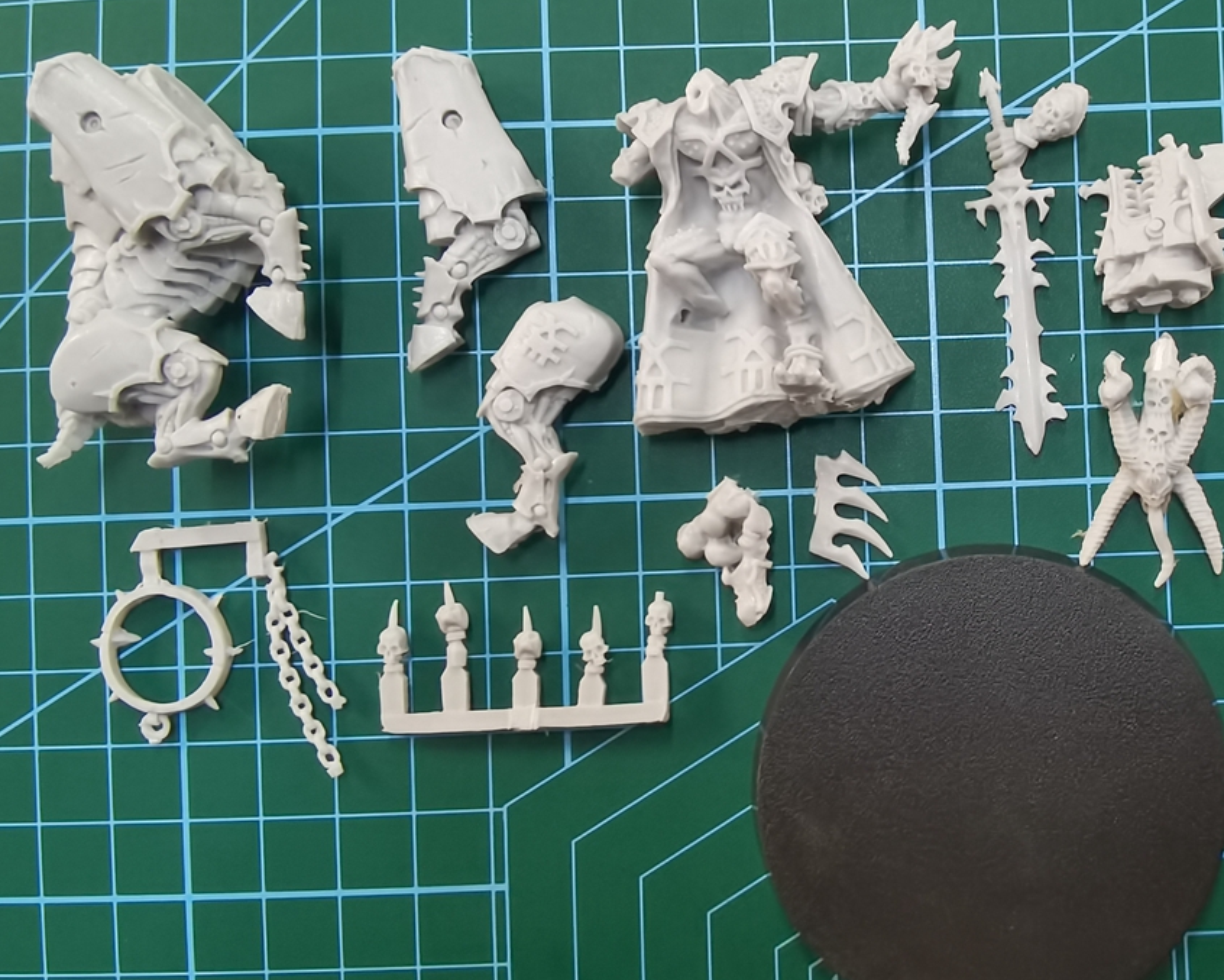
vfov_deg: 45.8
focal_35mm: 32
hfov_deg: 55.6
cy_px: 478
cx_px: 668
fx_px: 1159
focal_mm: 2.26
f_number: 2.2
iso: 500
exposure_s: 1/25
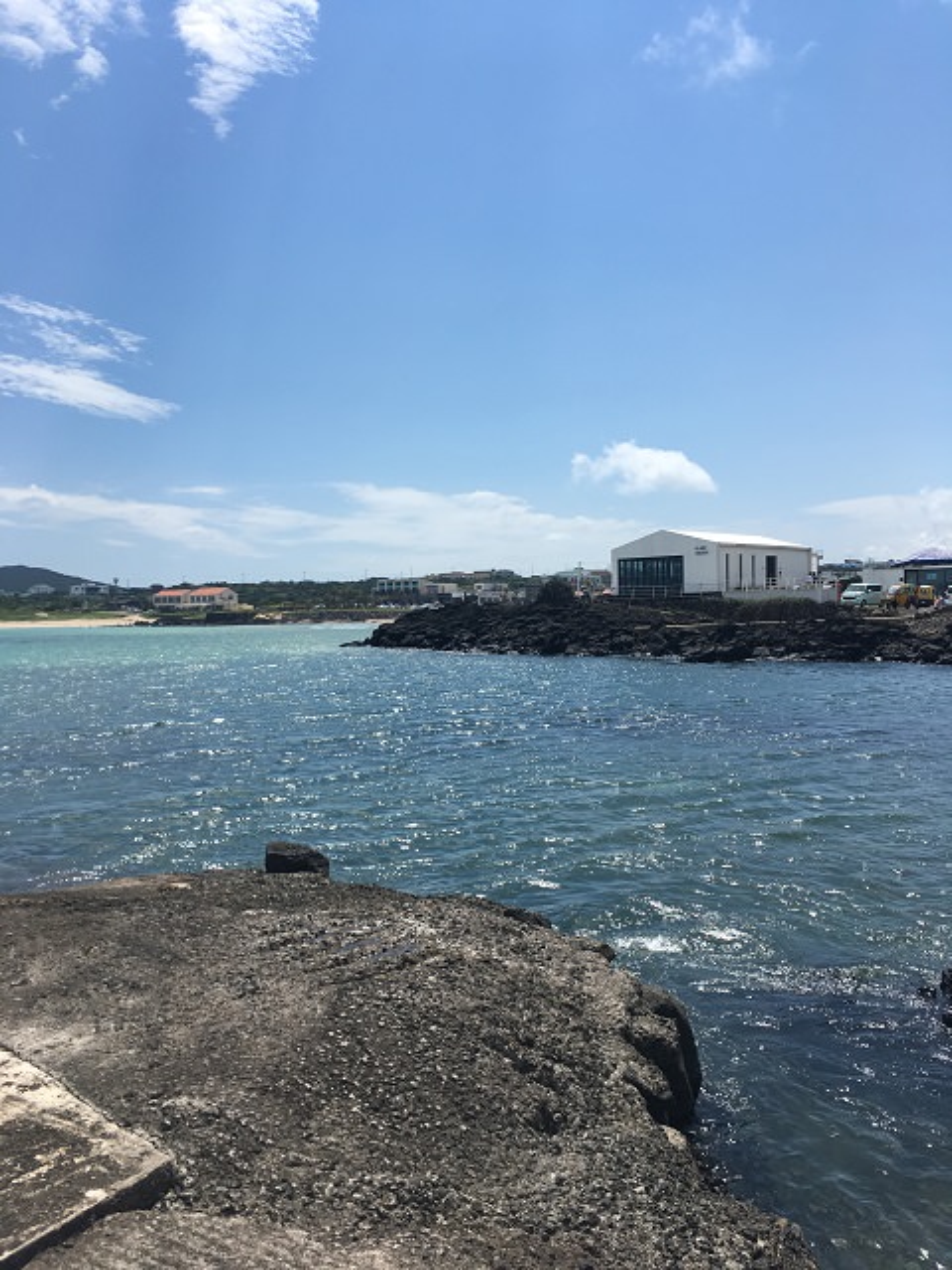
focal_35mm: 29
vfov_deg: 61.7
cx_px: 476
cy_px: 635
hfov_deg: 48.2
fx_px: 1063
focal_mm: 4.15
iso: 25
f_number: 2.2
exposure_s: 1/2331
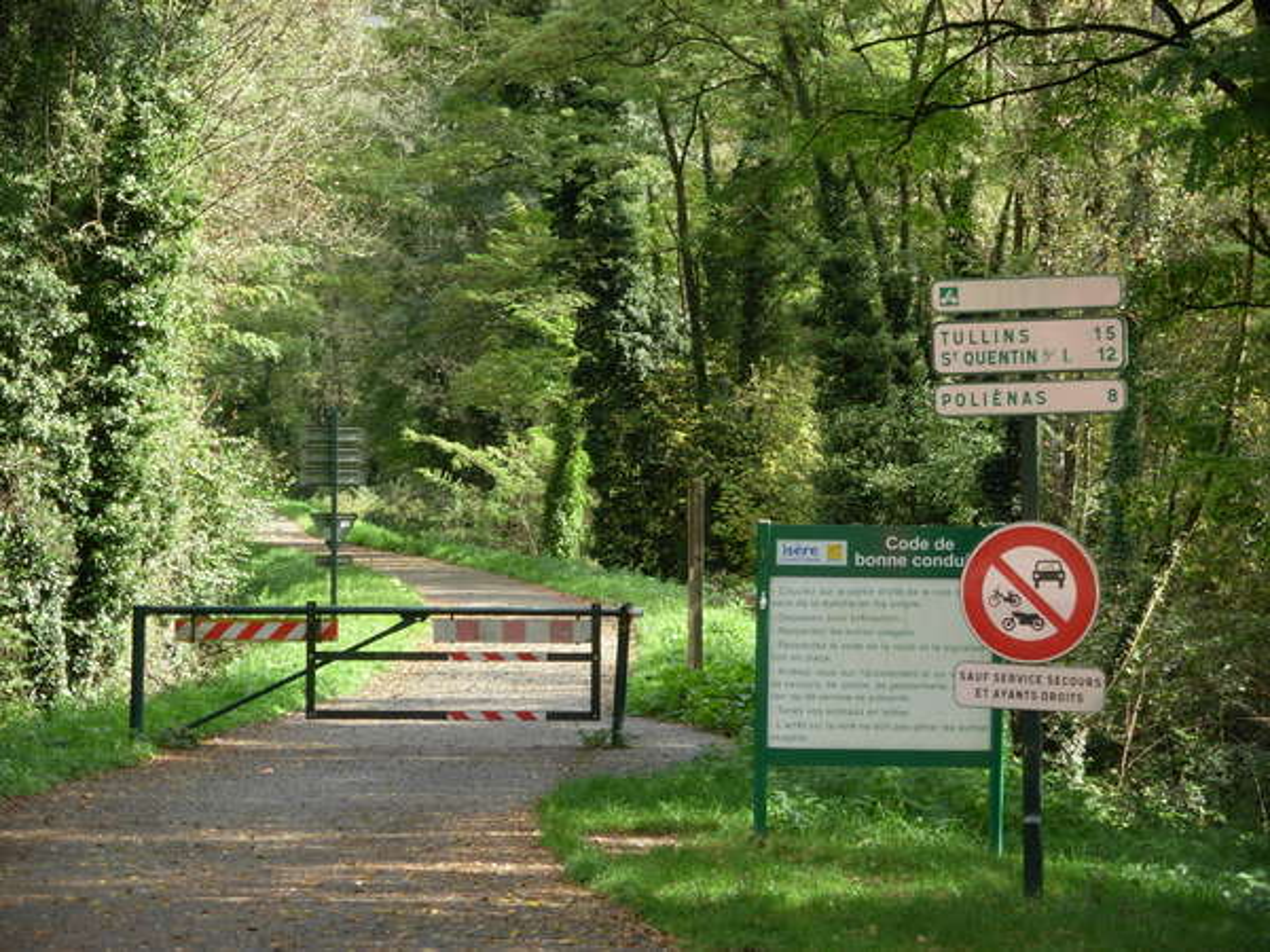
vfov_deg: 13.2
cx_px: 635
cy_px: 476
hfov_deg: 17.6
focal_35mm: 112
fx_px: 4109
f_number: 4.2
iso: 79
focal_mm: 18.6
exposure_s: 1/124
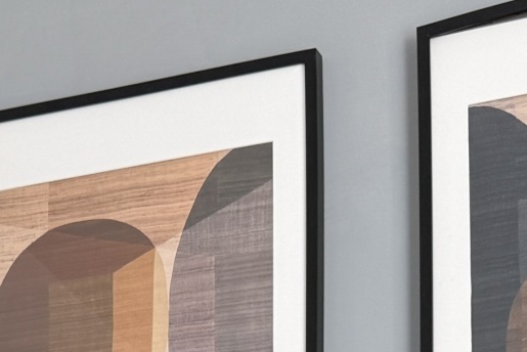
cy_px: 845
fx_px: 1816
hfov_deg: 16.3
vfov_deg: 9.8
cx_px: 44
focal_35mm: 124
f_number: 1.78
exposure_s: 1/121
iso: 64
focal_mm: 6.76
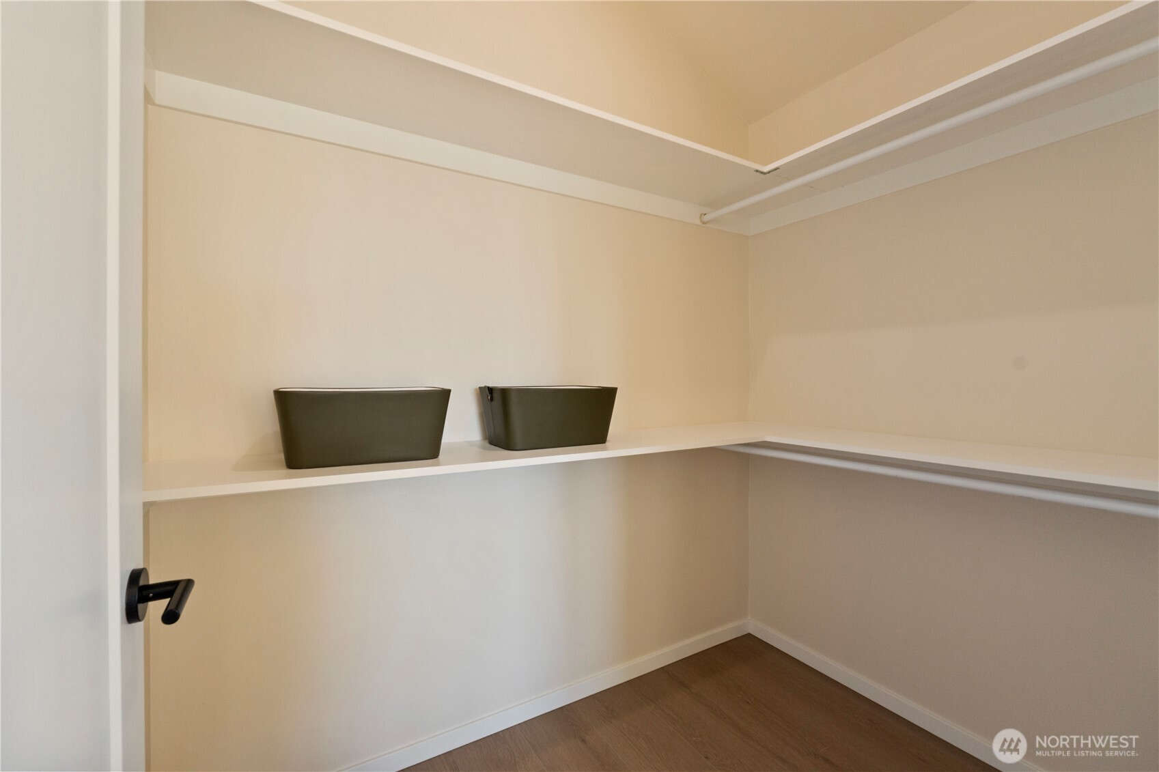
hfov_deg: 100.4
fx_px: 483
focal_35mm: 15
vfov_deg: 77.3
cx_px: 580
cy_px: 386
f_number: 9
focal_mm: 10
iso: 250
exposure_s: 1/6
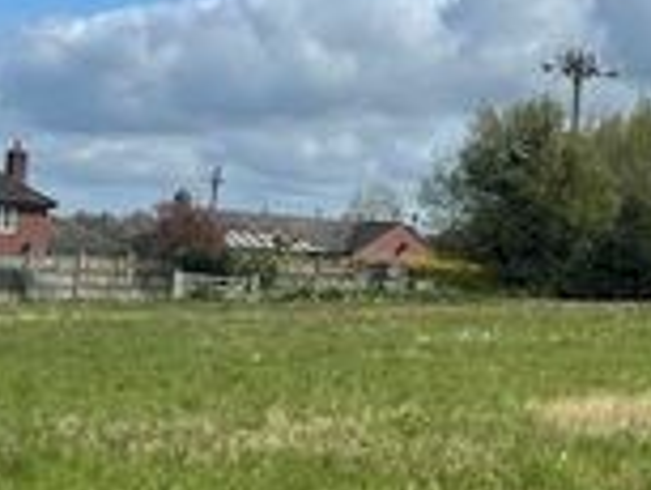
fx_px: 2240
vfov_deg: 12.5
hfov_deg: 16.1
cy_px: 228
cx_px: 694
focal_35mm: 119
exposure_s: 1/4854
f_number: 1.6
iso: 50
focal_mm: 5.1
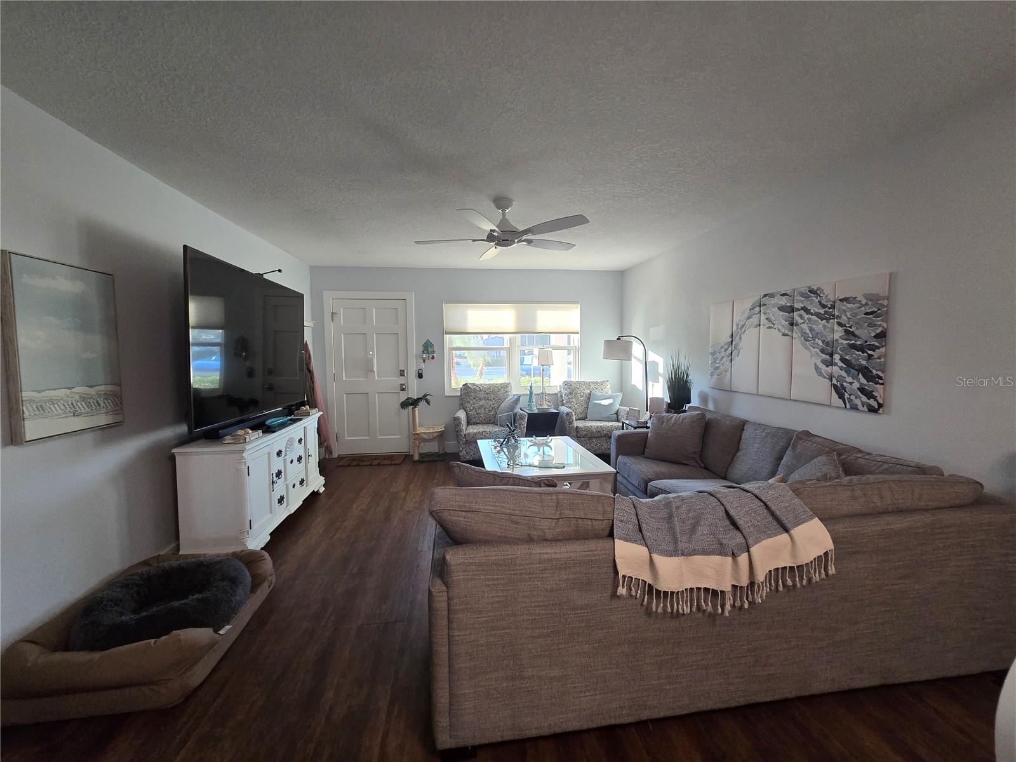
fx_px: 382
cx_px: 508
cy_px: 381
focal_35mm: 13
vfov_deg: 89.9
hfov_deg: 106.2
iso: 320
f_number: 2.2
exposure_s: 1/60
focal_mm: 2.2
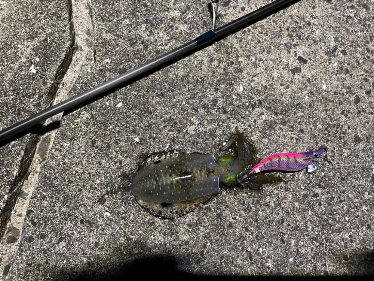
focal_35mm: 26
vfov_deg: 53.1
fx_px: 281
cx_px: 187
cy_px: 140
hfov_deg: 67.3
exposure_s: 1/33
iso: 500
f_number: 1.6
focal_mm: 4.2
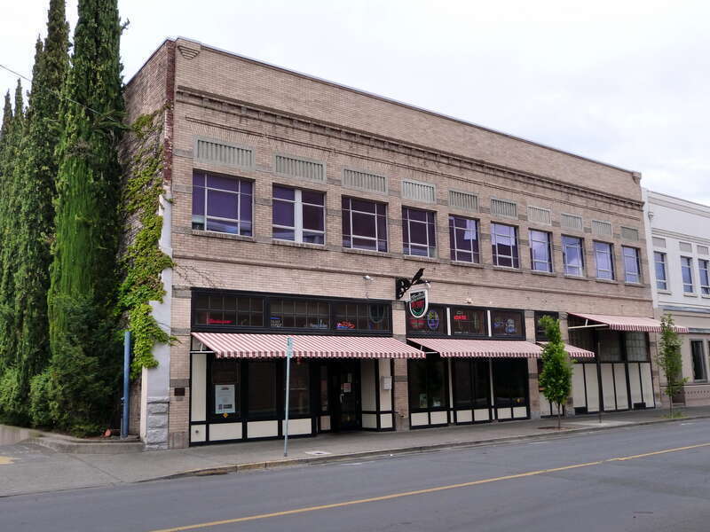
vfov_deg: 42.9
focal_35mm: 33
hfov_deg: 55.4
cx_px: 355
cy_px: 266
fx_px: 677
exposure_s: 1/250
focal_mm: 5.8
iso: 250
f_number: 5
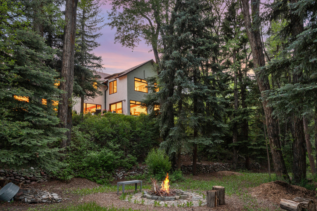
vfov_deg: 50.2
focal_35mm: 26
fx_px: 225
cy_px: 116
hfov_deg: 70.2
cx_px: 158
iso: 640
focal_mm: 21.5
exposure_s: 1.6
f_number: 7.1
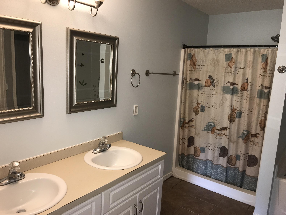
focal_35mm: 28
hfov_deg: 63.4
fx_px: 231
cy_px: 108
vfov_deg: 49.7
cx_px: 143
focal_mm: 3.99
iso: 32
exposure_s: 1/30
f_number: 1.8
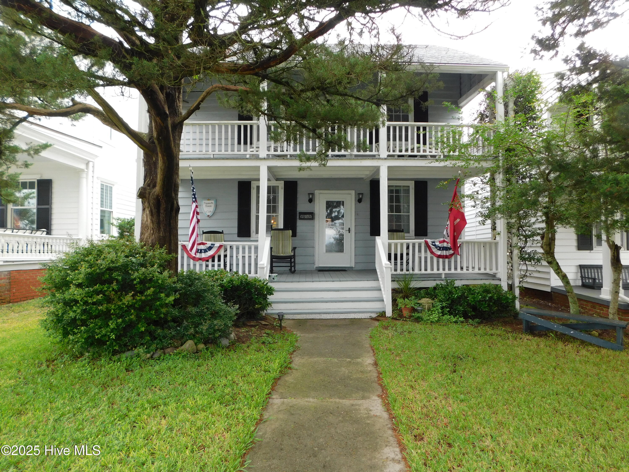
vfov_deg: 58.9
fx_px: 418
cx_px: 314
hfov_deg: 73.9
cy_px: 236
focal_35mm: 23
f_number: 3
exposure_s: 1/125
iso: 125
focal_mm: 4
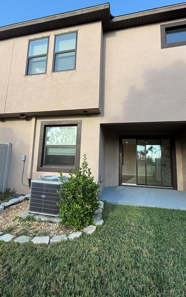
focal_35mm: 15
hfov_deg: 74.8
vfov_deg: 101.5
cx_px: 96
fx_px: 122
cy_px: 148
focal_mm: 2.22
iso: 50
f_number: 2.2
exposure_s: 1/436
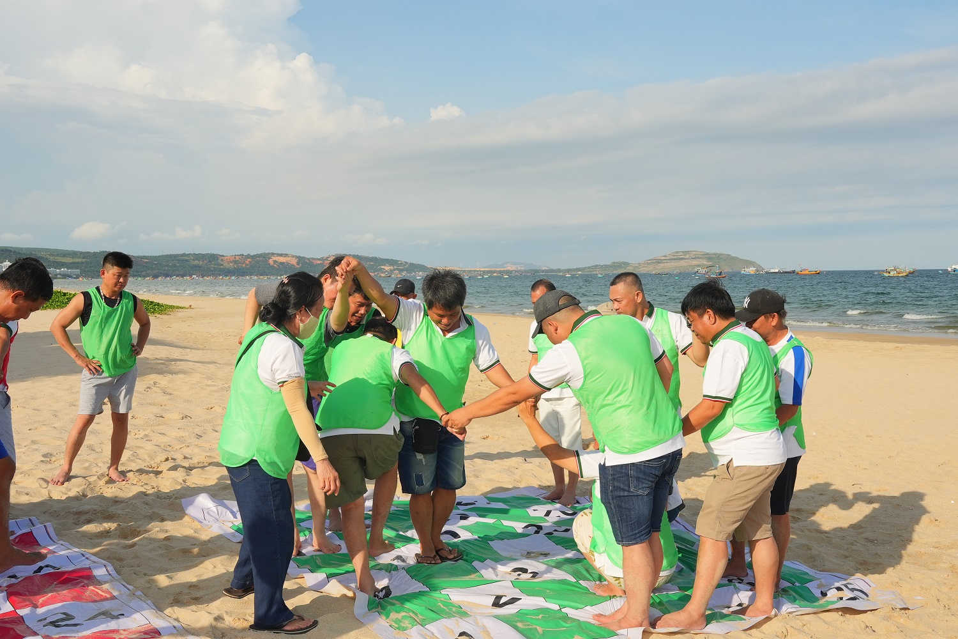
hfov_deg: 53.1
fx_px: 958
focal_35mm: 36
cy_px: 320
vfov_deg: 36.9
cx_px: 479
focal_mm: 24
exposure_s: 1/800
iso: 200
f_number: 7.1
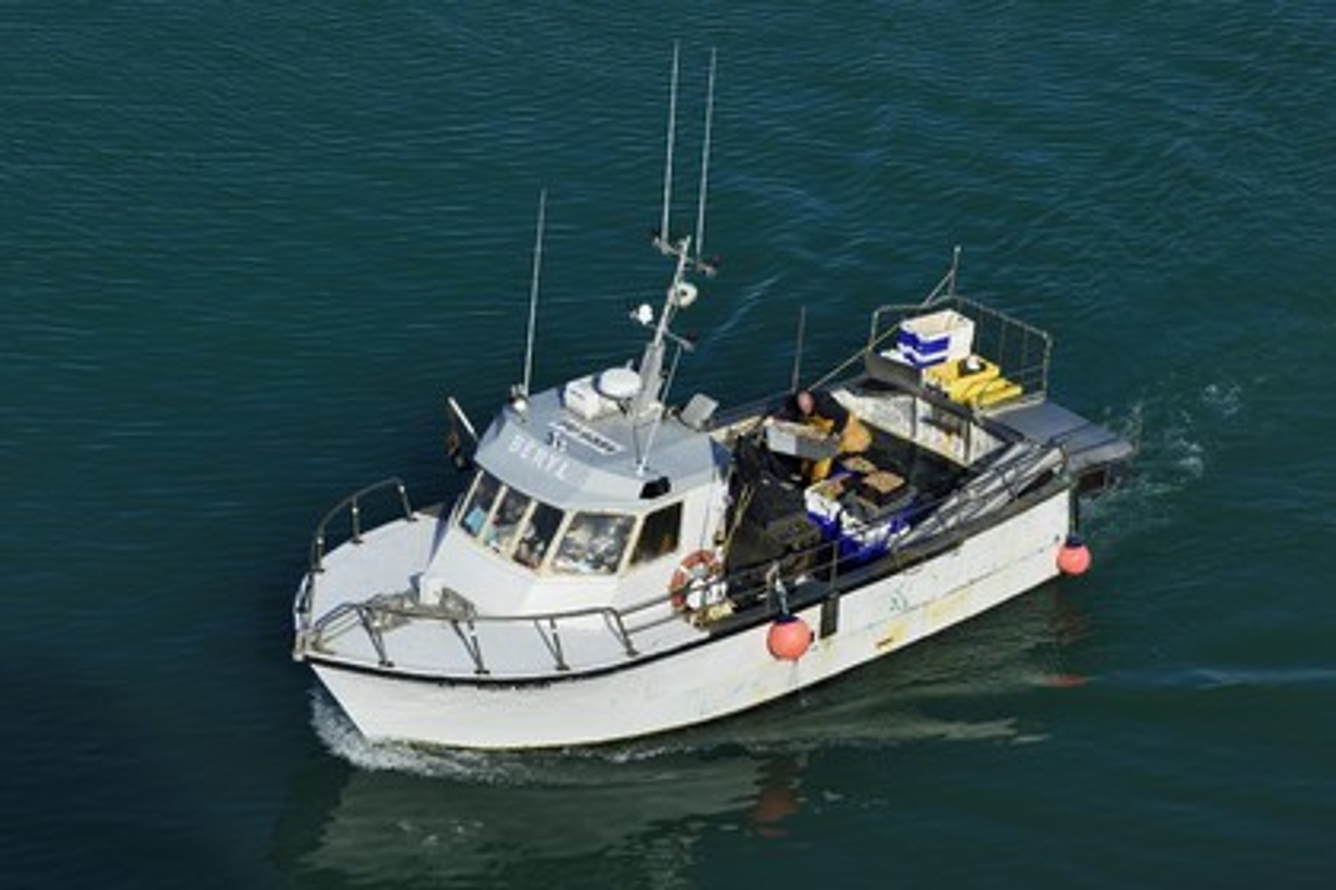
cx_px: 668
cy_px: 445
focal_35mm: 135
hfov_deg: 15.2
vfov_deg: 10.2
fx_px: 5010
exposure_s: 1/400
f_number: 14
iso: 200
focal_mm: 135
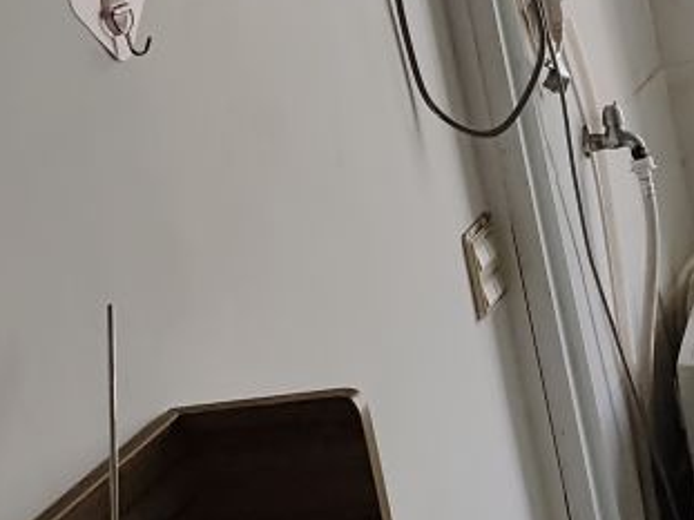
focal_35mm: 79
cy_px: -124
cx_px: 489
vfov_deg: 17.7
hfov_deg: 24.5
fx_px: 1583
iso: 612
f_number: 1.88
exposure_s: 1/100
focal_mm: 5.56
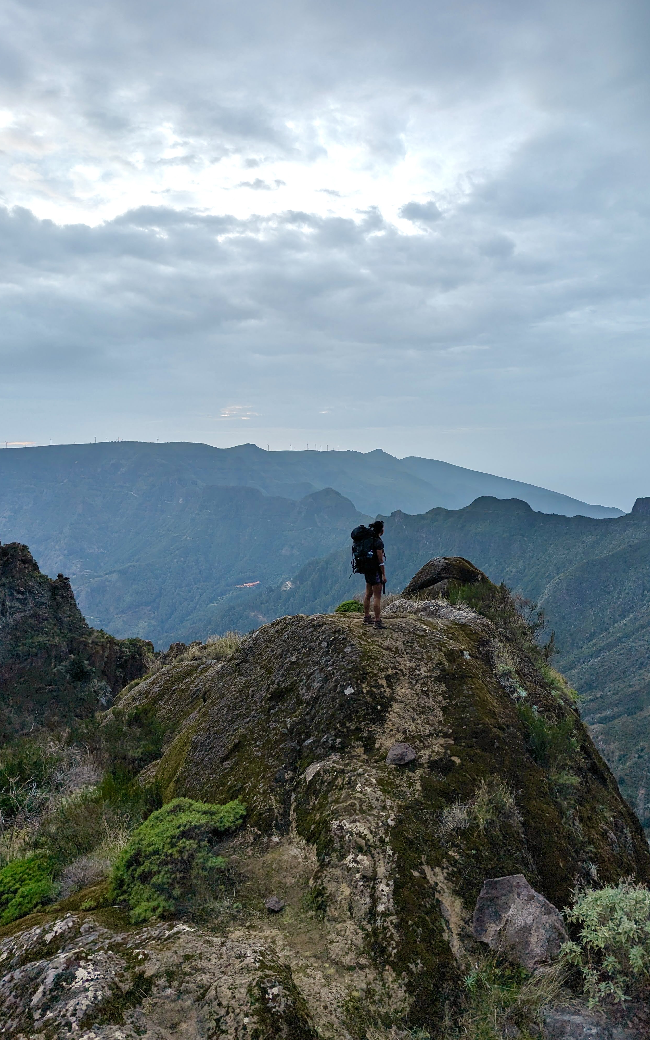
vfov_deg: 70.4
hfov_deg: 47.4
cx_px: 384
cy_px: 512
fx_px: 737
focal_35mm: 26
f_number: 1.85
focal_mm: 6.81
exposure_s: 1/31.3
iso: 44
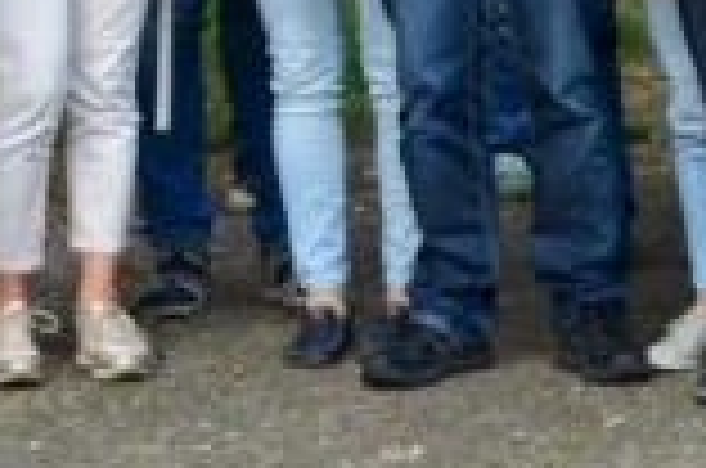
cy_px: -268
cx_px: 1614
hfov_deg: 7.9
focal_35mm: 245
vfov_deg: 5.5
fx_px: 4800
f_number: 9
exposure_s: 1/100
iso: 400
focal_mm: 25
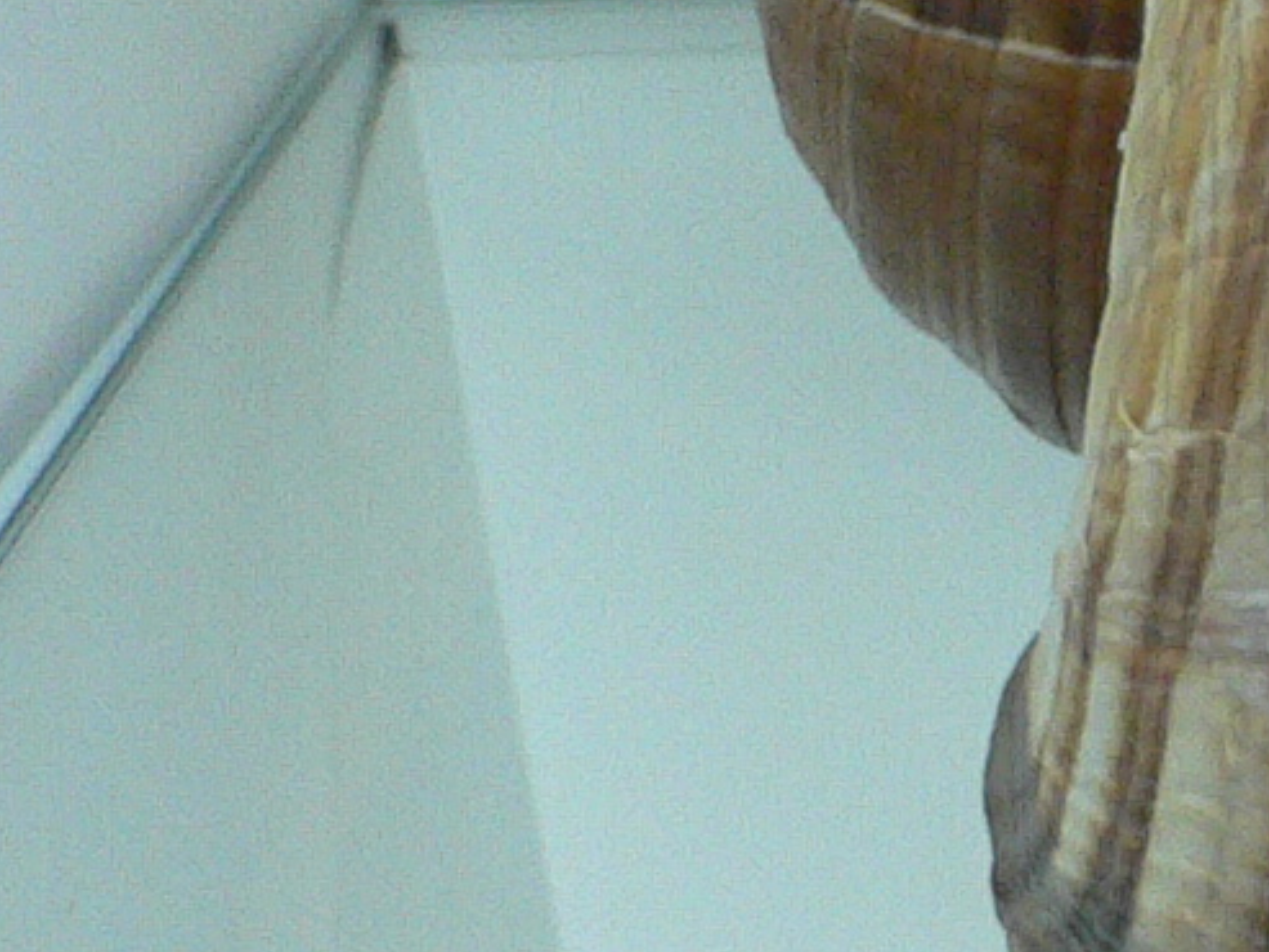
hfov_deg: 12.6
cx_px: 2250
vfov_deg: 10.3
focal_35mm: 143
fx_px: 5244
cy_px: 59
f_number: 2.8
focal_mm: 4.6
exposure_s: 1/60
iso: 200
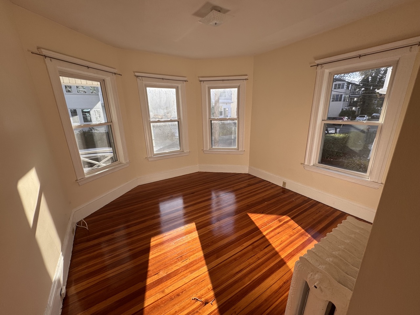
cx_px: 210
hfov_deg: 102.1
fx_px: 170
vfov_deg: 85.7
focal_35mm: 14
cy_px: 158
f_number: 2.2
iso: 40
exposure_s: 1/321
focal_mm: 2.22
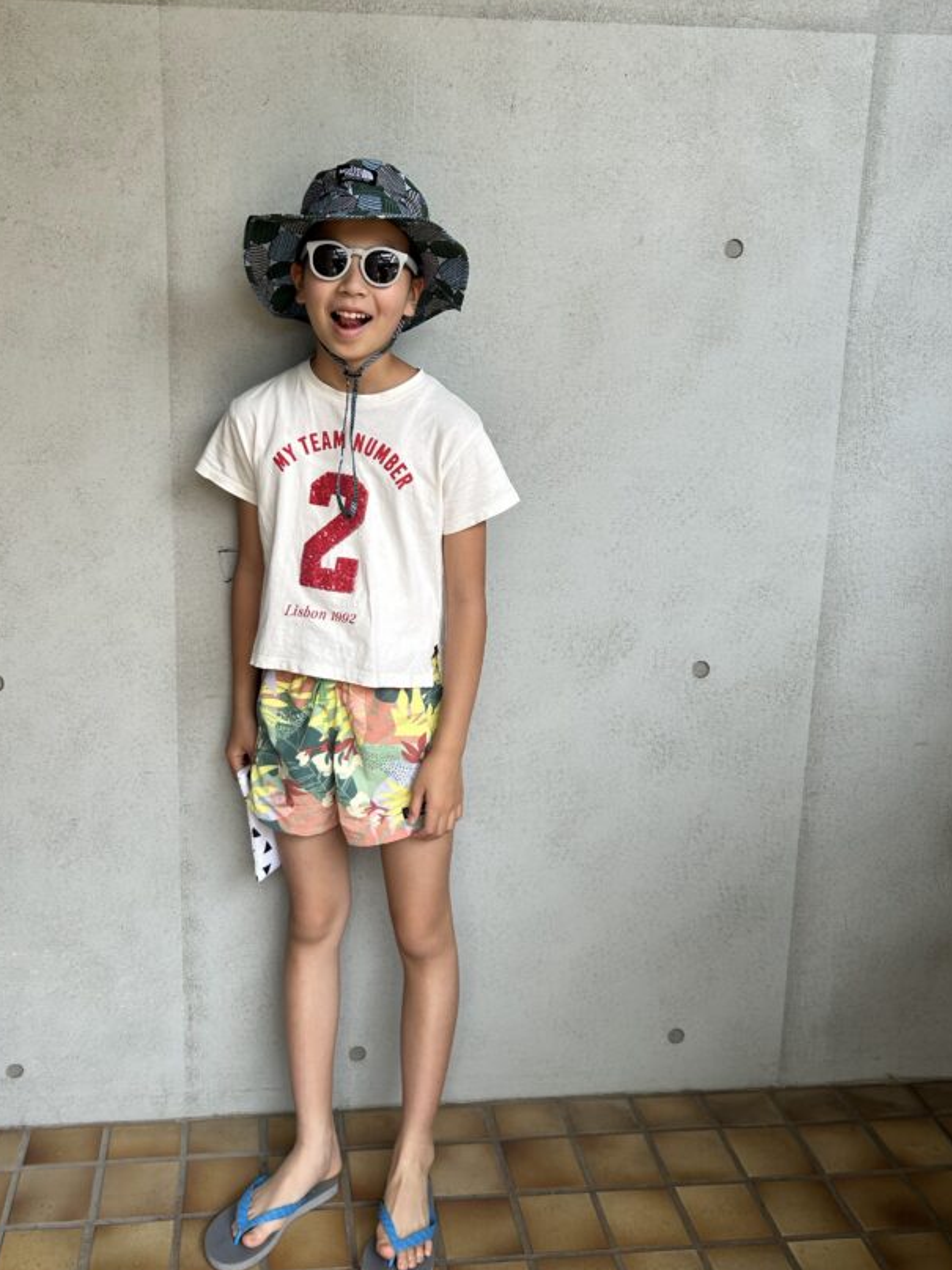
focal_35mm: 33
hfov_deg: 42.8
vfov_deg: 55.3
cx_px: 408
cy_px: 590
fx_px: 1210
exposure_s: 1/359
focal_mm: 5.7
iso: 50
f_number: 1.5
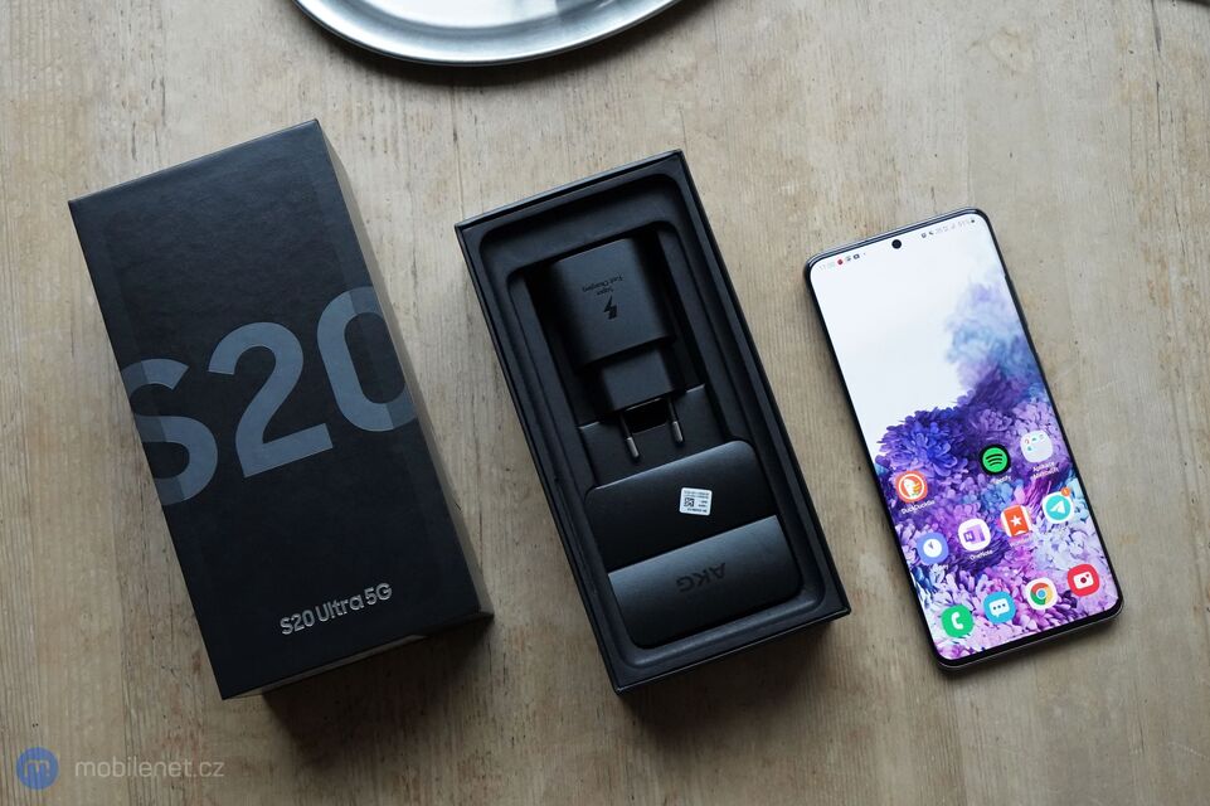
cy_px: 403
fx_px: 1445
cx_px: 605
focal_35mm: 43
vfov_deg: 31.2
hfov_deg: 45.4
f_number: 9
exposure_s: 1/200
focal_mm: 43
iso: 8000
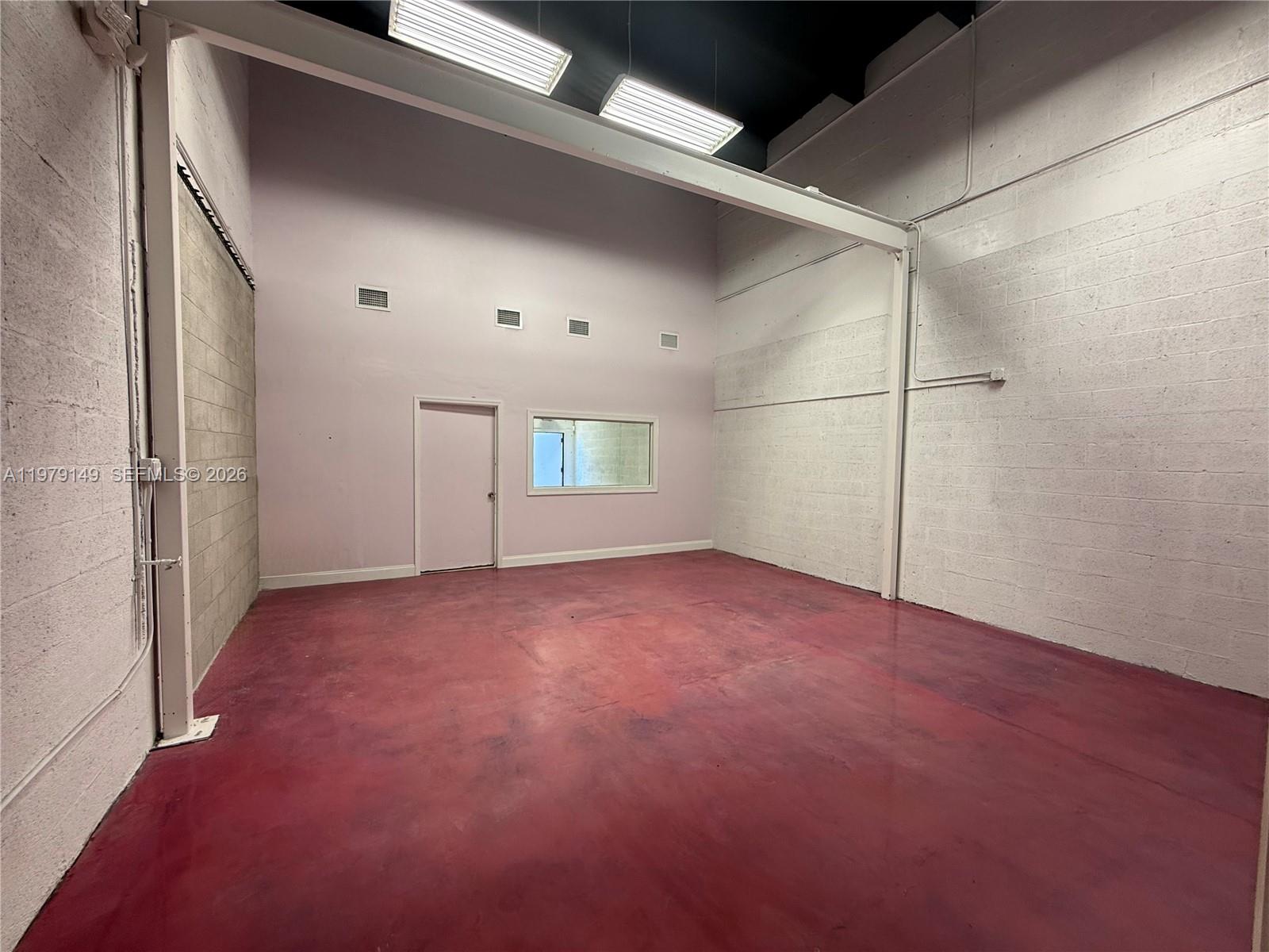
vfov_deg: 85.7
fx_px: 513
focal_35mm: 14
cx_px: 634
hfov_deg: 102.1
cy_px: 476
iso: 80
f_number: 2.2
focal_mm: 2.22
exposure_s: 1/120
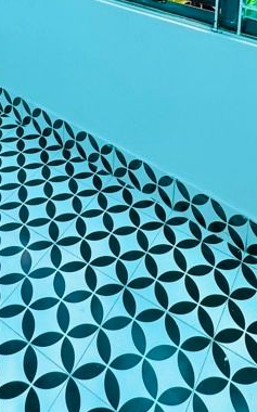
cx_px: 108
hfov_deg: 31.9
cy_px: -53
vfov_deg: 39.3
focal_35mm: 40
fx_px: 449
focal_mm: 2.22
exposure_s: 1/99
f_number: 2.2
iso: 64
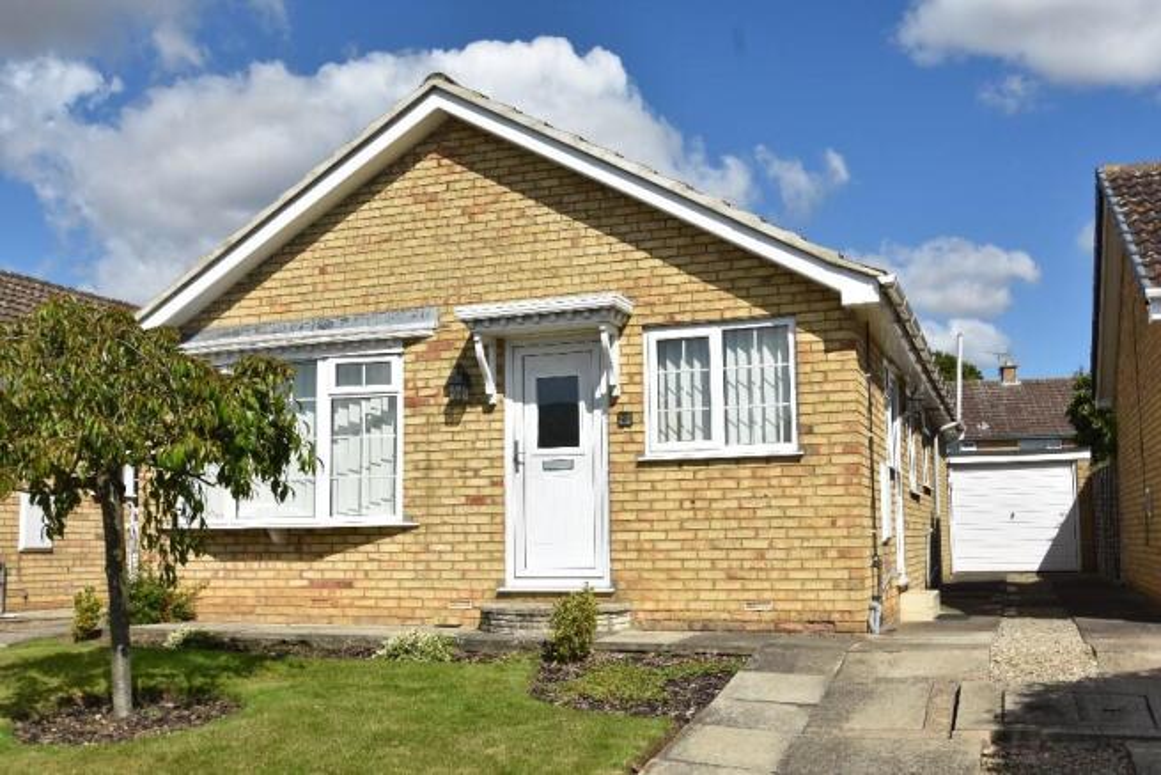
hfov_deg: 53.1
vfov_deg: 36.9
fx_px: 1161
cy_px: 388
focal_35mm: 36
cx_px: 580
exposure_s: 1/500
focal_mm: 24
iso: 160
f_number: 8
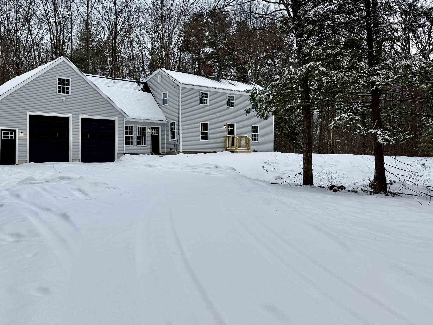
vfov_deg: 42.9
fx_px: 413
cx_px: 141
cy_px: 142
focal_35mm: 33
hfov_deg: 54.1
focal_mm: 6.76
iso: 80
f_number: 1.78
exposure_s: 1/1091
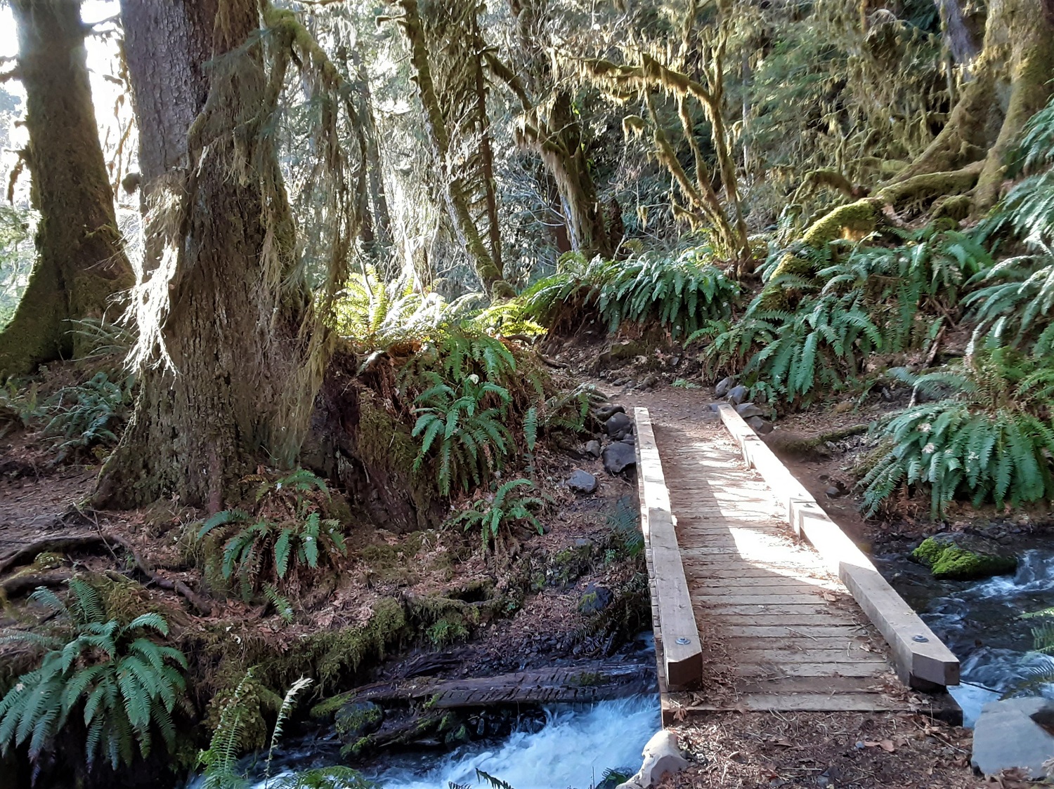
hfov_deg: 65.3
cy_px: 394
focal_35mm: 27
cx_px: 527
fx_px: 822
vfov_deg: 51.3
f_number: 1.9
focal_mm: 2.91
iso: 160
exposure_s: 1/60
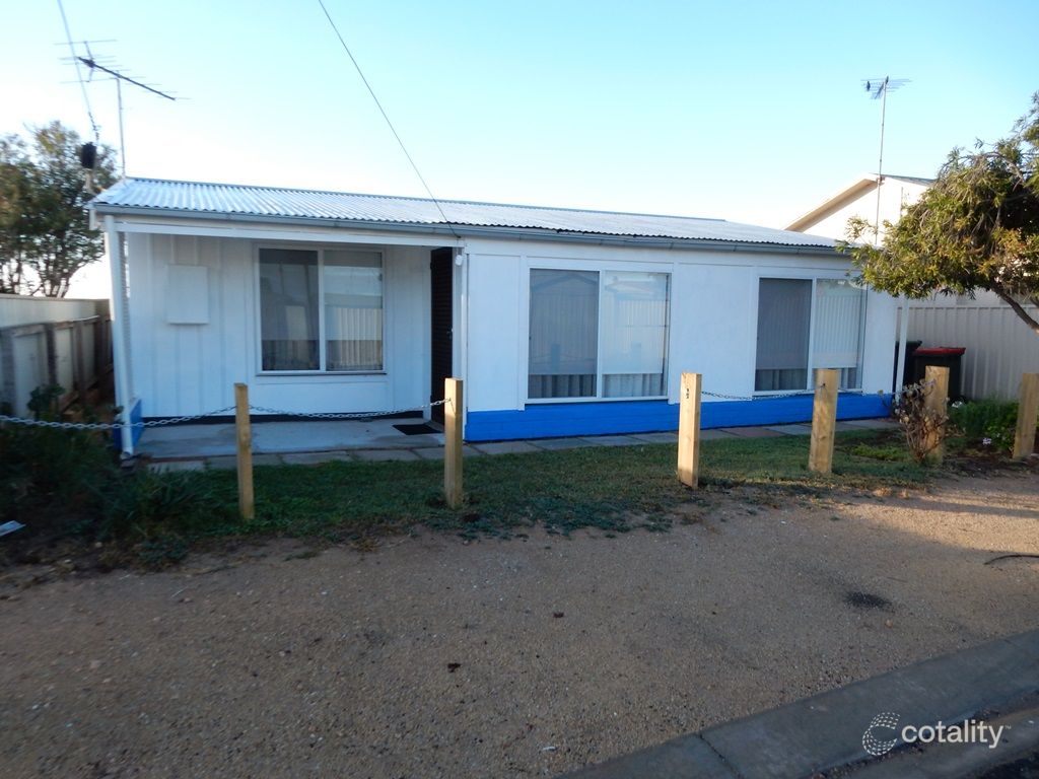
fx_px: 750
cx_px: 520
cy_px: 390
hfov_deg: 69.4
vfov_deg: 54.9
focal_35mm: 25
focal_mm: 4.5
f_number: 3.7
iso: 125
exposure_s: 1/320
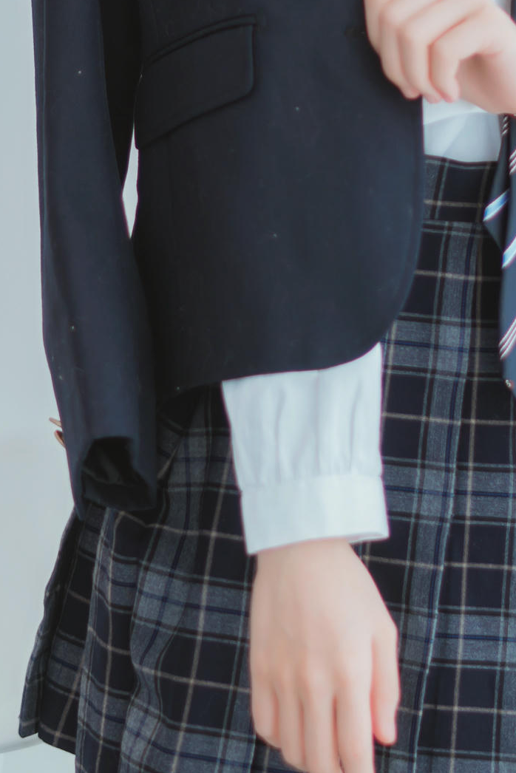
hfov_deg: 7.2
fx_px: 4082
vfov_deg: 10.7
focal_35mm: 190
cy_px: 16
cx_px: 220
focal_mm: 50
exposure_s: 1/160
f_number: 1.4
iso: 100
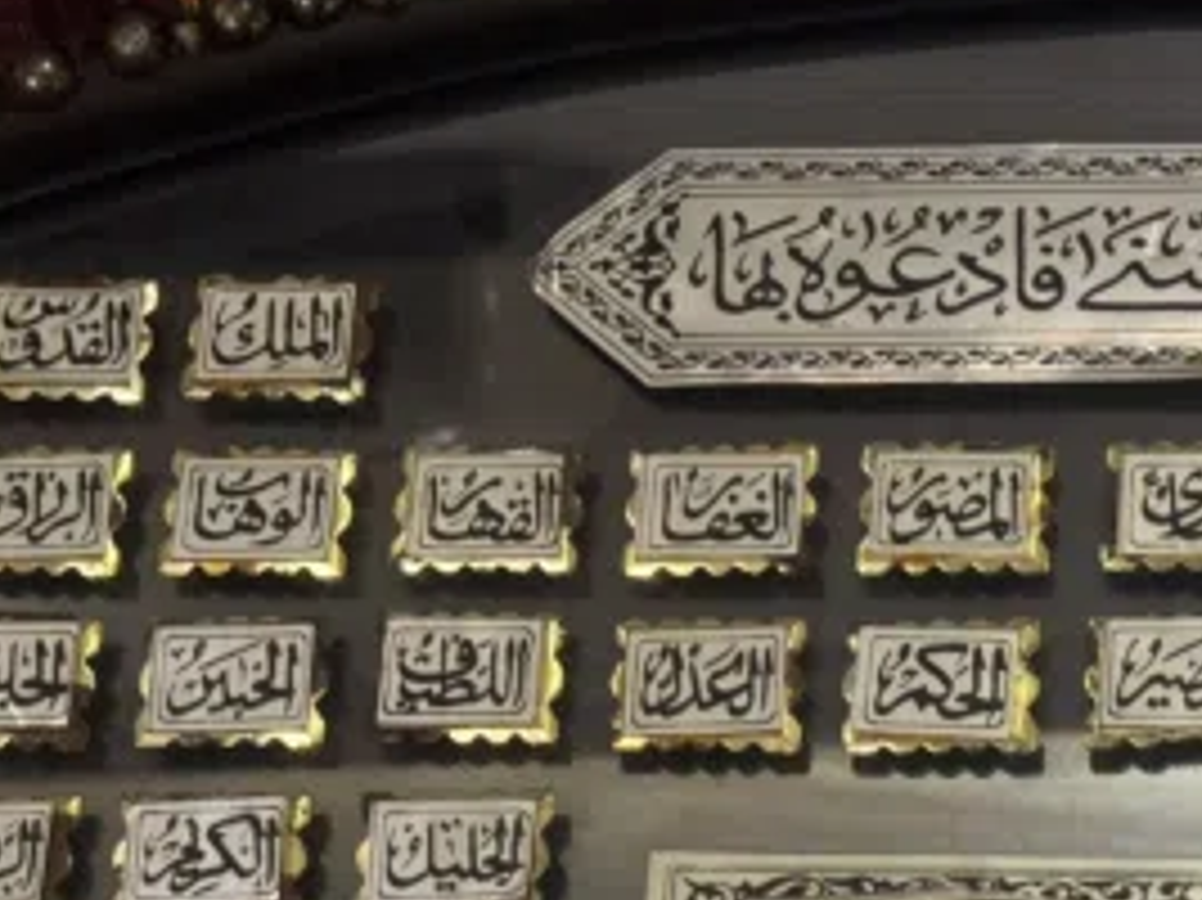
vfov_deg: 12.7
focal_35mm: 115
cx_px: 1076
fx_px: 3991
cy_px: 868
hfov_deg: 16.9
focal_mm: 6.76
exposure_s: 1/50
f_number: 1.78
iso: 250
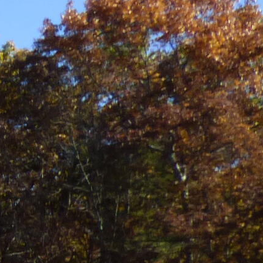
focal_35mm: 155
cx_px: -559
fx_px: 1332
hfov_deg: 8.9
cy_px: 422
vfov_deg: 10.8
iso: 100
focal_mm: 4.42
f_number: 3
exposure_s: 1/800
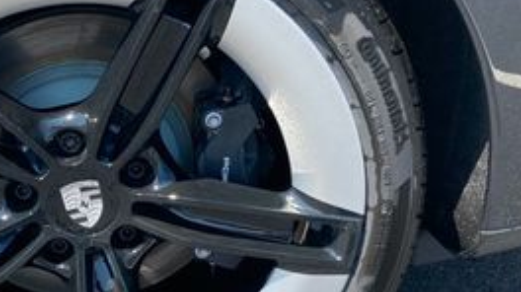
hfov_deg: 28.0
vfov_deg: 16.2
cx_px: 97
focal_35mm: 74
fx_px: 1021
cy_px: 199
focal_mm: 3.99
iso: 20
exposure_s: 1/403
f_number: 1.8
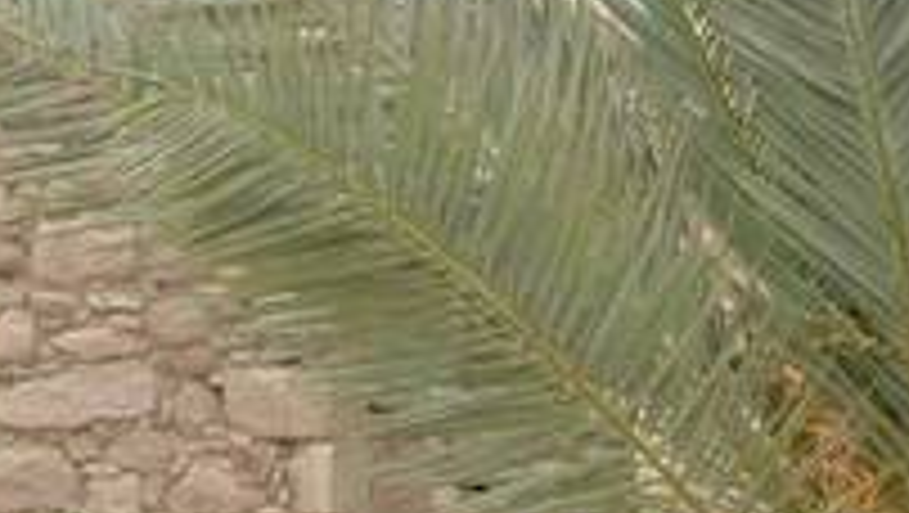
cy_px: 1220
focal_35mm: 515
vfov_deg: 2.4
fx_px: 12418
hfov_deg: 4.2
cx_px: 551
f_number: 14
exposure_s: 1/80
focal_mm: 95
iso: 125
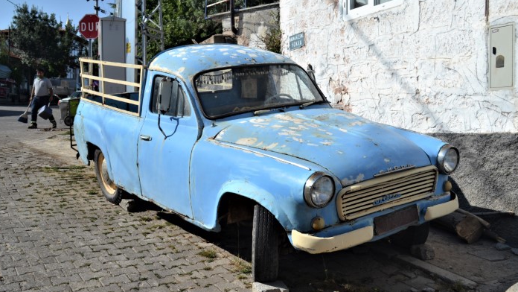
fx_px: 536
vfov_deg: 30.5
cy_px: 153
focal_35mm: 39
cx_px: 258
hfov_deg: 51.6
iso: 100
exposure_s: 1/200
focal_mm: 24
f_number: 7.1
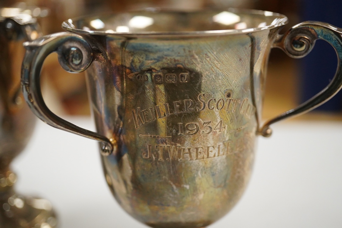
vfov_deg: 29.9
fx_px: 427
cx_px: 171
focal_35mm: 45
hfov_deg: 43.6
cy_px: 114
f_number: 3.5
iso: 2500
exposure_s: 1/500
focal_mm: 30
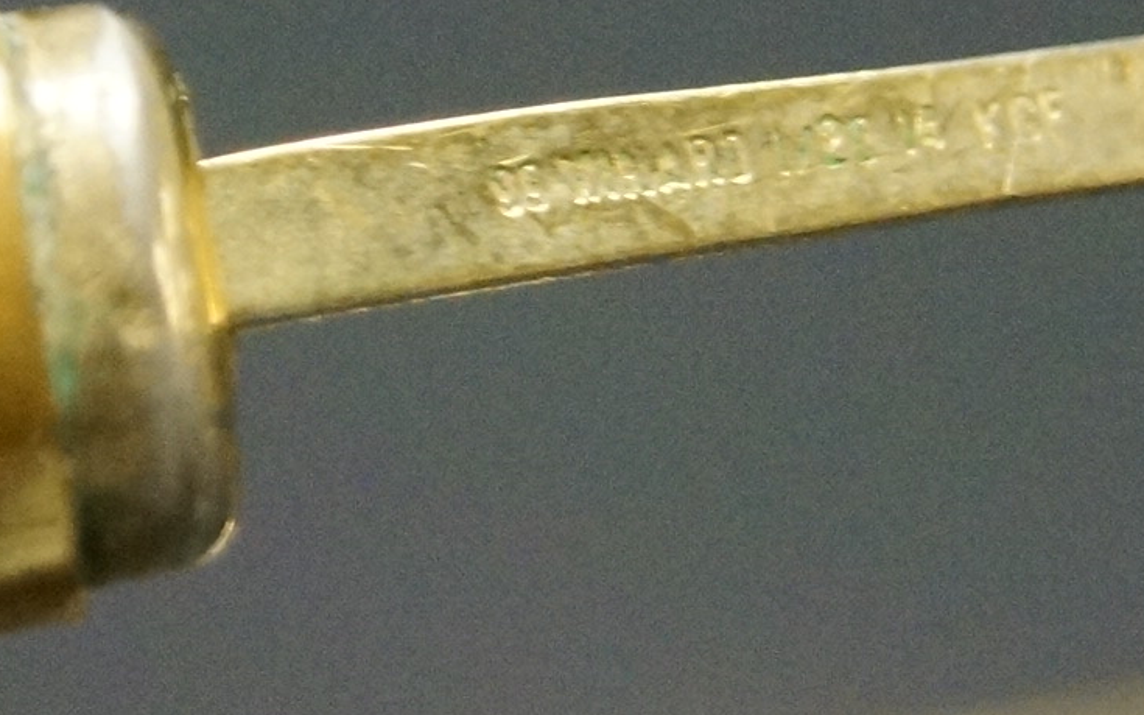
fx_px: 8718
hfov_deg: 7.5
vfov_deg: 4.7
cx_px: 750
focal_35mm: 280
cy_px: 17
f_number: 5.6
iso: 3200
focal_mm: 55
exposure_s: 1/100
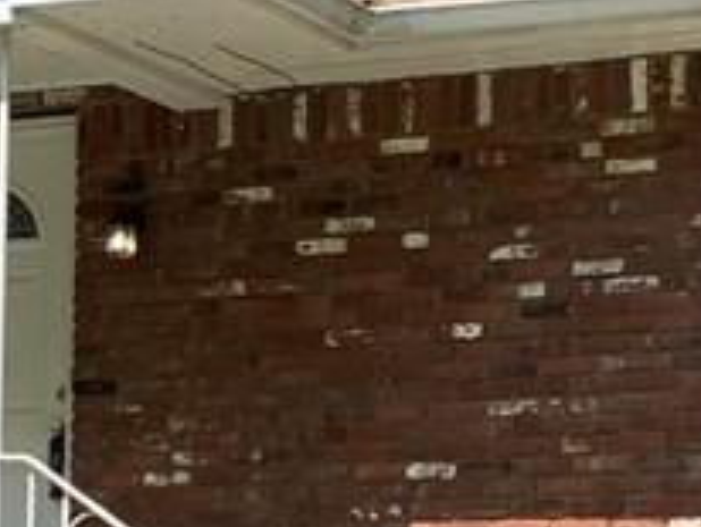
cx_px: 157
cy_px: 432
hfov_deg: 12.8
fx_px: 3122
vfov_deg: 9.6
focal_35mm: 154
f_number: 2.4
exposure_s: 1/696
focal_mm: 3.3
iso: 25
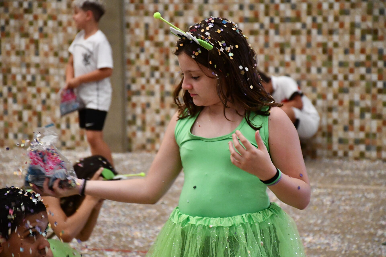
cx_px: 193
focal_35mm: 142
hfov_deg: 14.4
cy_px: 128
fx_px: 1522
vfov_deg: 9.7
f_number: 5.3
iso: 6400
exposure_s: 1/125
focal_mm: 95
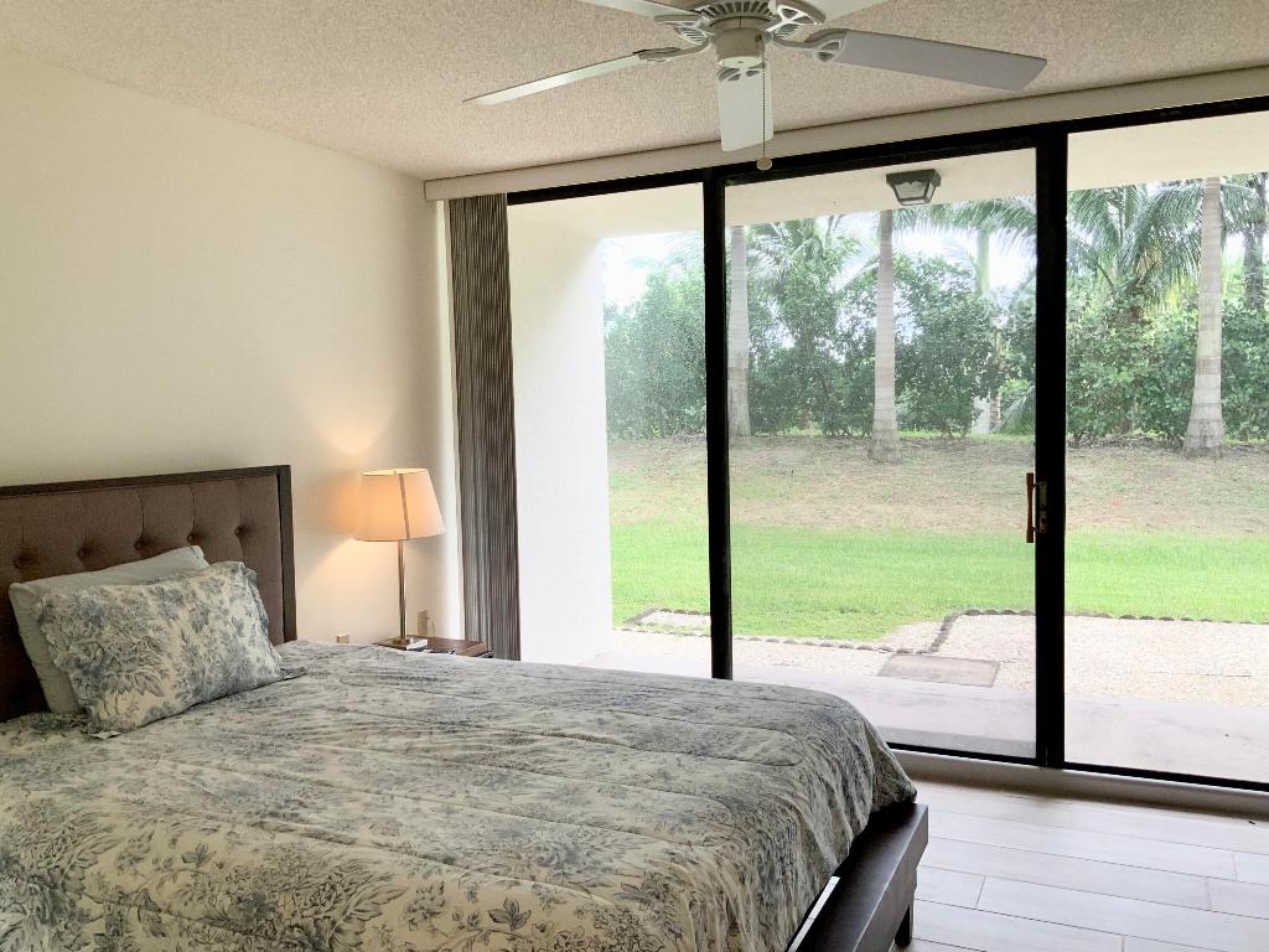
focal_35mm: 29
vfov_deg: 48.2
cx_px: 634
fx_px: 1063
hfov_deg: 61.7
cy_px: 476
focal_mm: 3
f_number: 1.8
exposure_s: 1/120
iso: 50
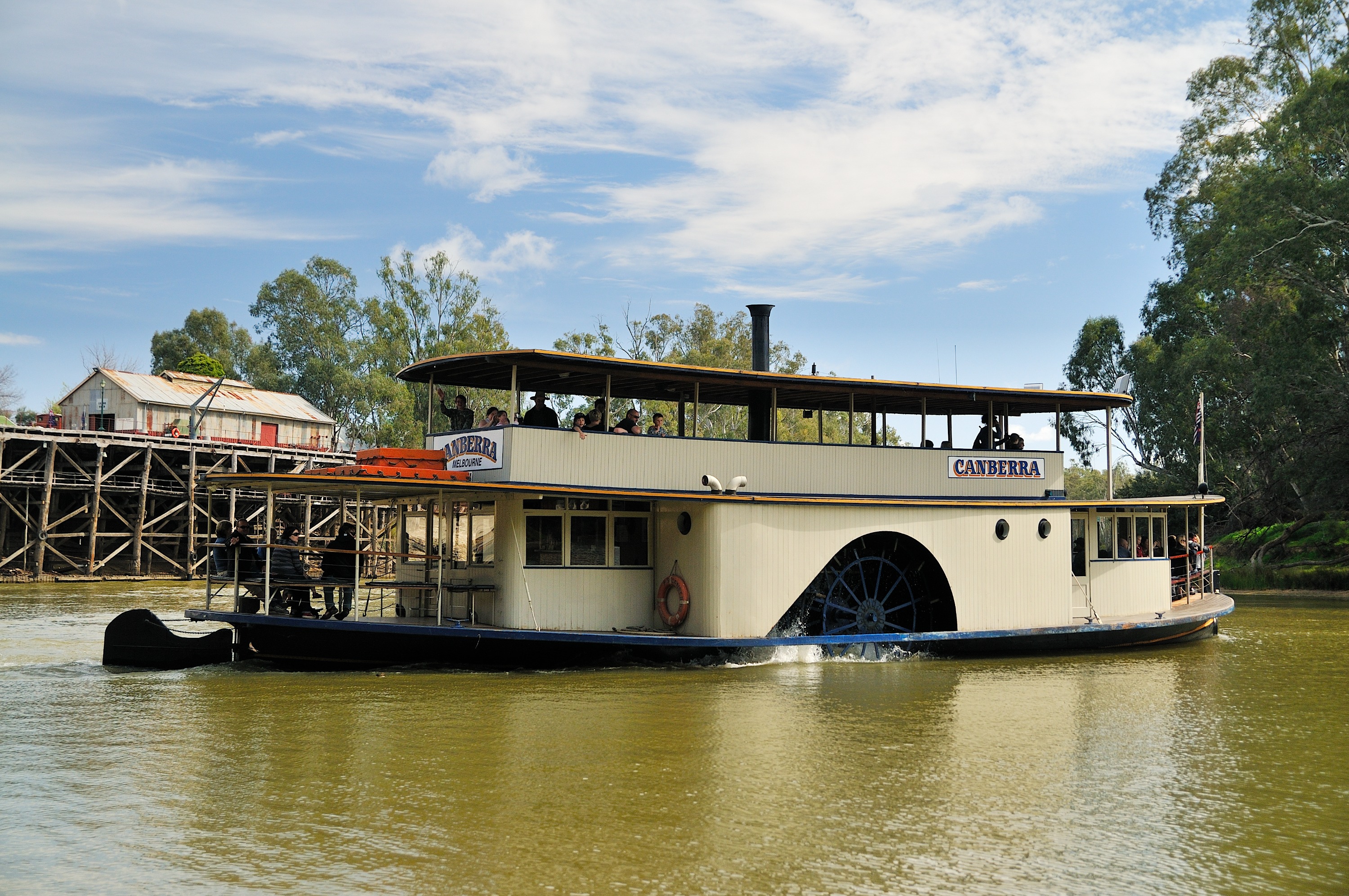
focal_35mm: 45
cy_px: 448
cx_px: 674
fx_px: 1684
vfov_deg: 29.8
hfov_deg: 43.7
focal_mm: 30
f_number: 4
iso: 200
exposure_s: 1/640
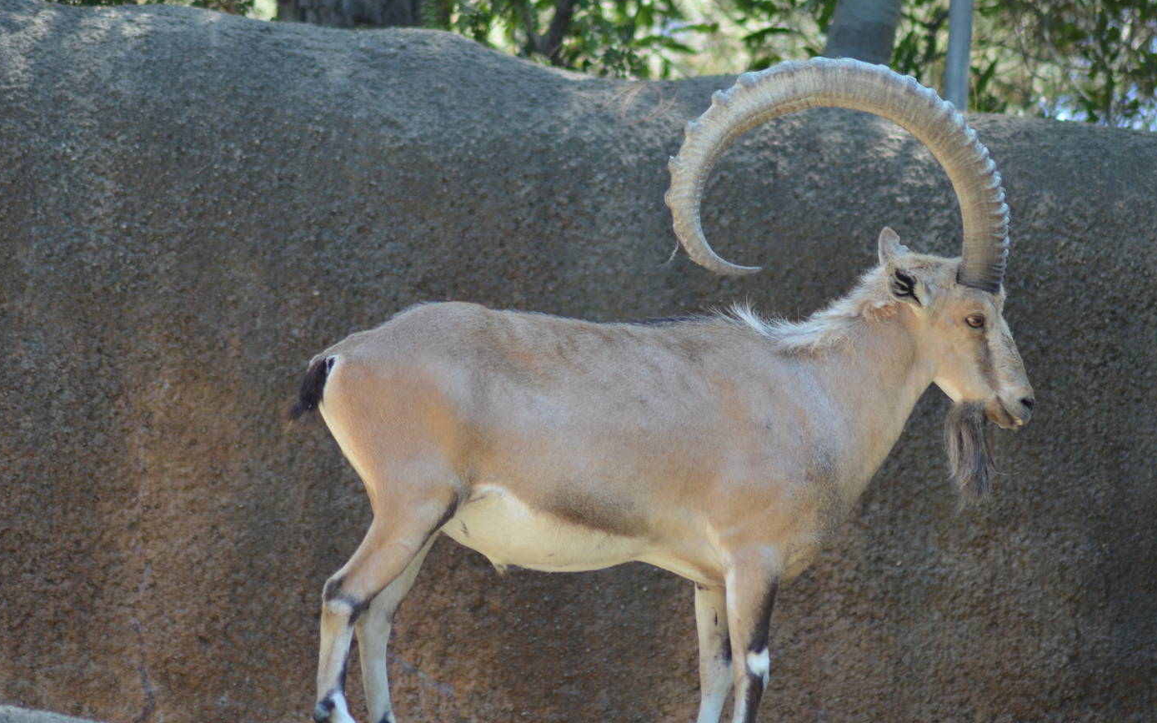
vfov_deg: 3.4
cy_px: 404
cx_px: 648
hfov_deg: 5.4
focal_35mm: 387
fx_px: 12201
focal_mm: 220
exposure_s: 1/640
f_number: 4.8
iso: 800
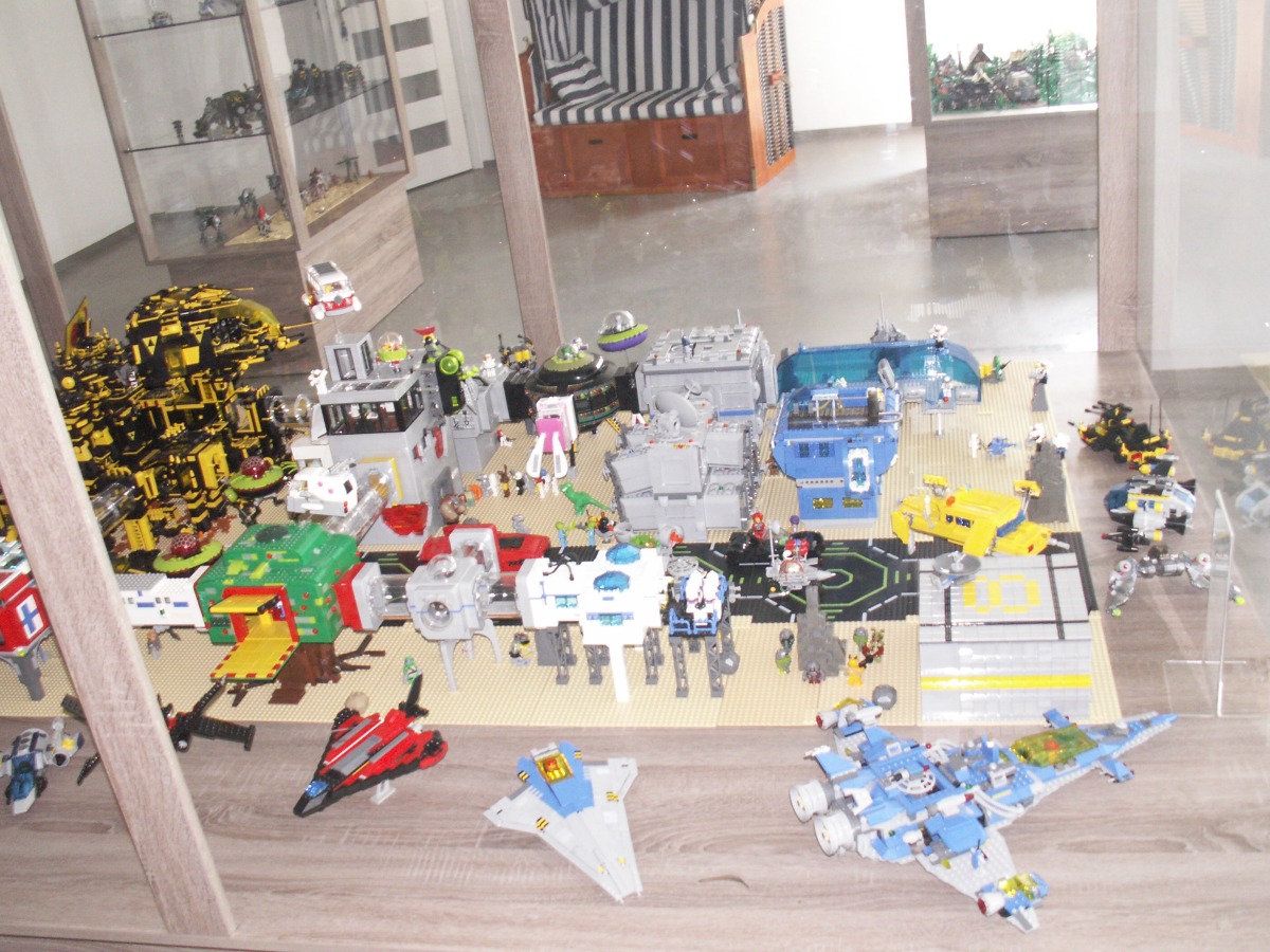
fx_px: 1284
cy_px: 476
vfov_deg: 40.7
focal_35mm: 35
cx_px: 635
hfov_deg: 52.6
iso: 160
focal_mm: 5.86
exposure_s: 1/60
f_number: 2.8
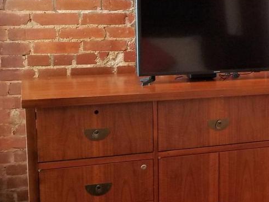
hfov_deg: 22.5
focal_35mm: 77
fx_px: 599
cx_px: 353
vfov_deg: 19.1
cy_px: 70
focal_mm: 4.3
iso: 200
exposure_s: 1/60
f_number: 1.7
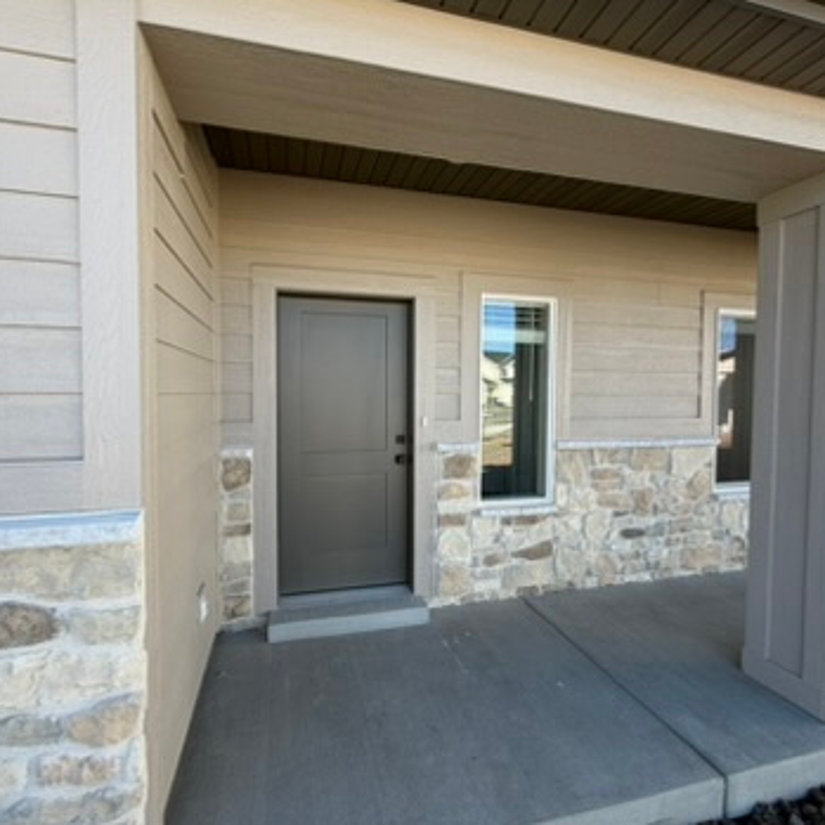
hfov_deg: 84.0
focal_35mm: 17
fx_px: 458
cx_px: 404
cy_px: 407
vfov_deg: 84.0
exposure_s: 1/316
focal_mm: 2.22
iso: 50
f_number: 2.2
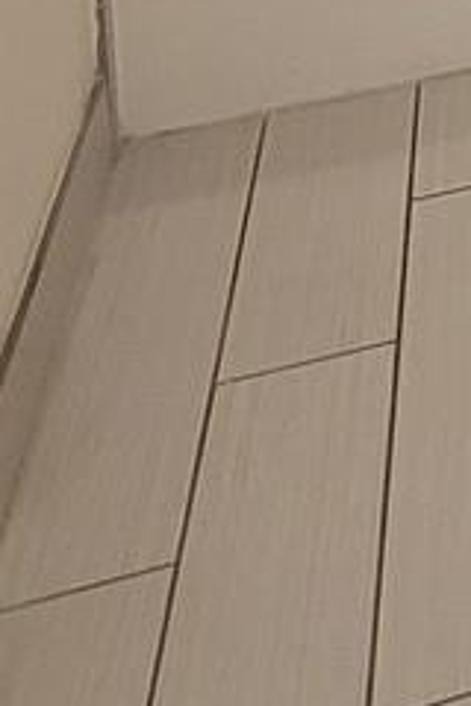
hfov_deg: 11.2
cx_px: 1295
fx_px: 1766
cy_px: -862
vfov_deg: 15.6
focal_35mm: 90
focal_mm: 2.2
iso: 320
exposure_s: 1/47
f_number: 2.2
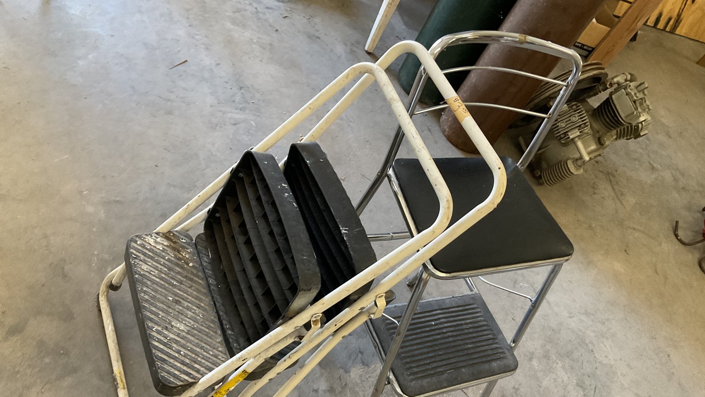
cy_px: 255
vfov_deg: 36.4
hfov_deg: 61.0
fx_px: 598
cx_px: 356
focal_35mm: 32
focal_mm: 3
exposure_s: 1/60
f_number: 1.8
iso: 250
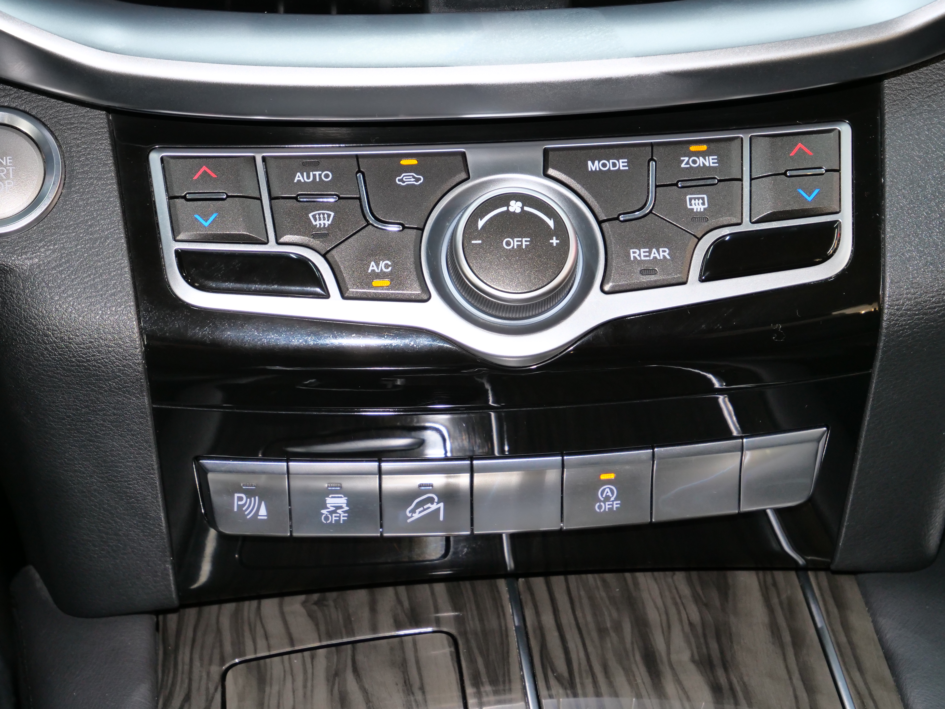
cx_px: 472
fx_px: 2348
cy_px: 354
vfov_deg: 17.2
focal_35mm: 86
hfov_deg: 22.8
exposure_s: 1/15
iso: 800
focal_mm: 43
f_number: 5.6
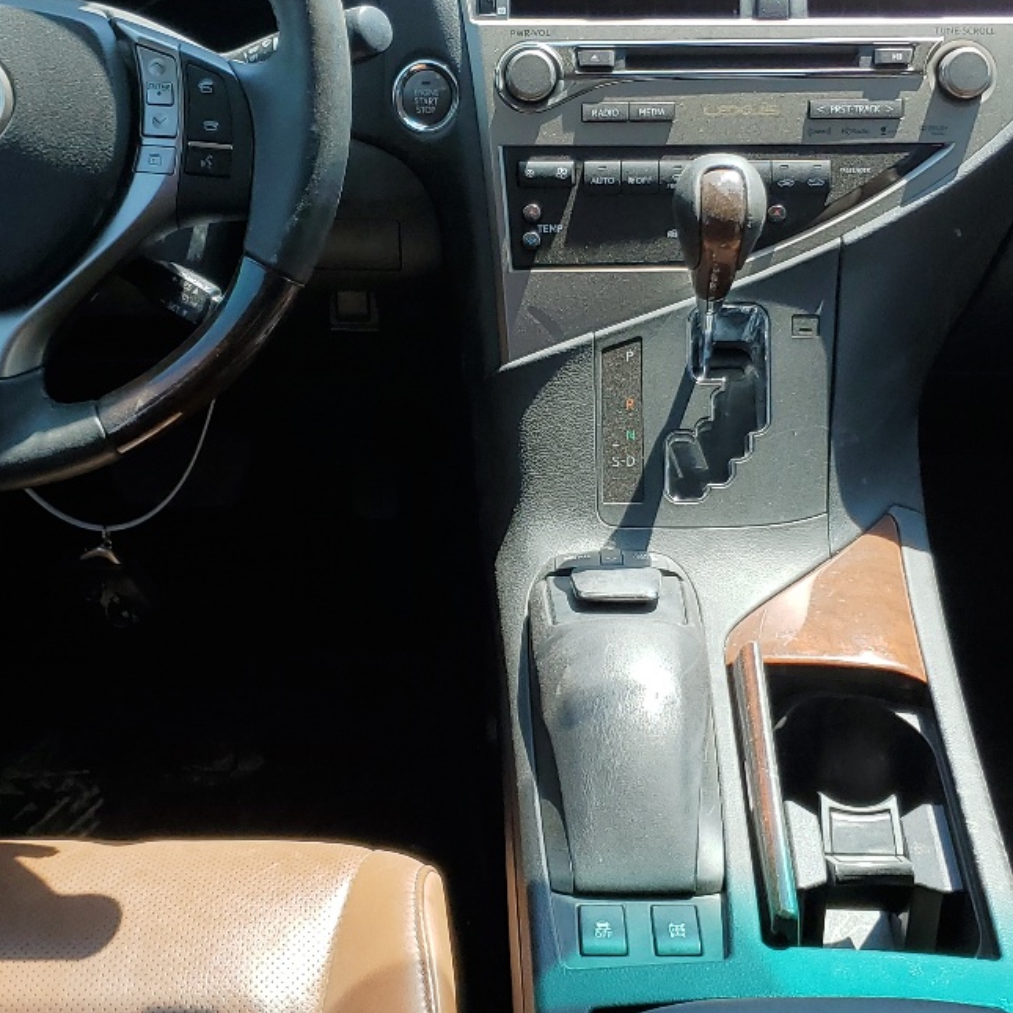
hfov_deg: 30.0
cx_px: 512
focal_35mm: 57
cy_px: 448
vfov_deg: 30.0
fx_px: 1887
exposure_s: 1/588
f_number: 1.5
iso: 50
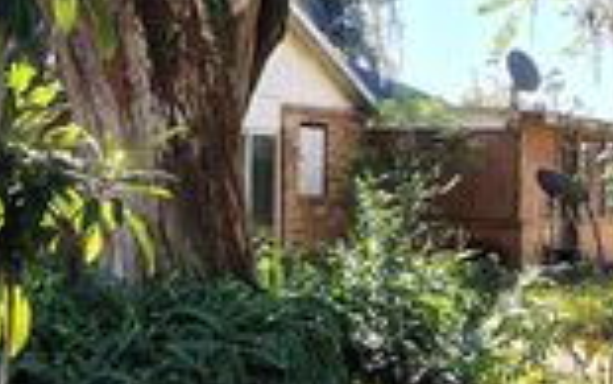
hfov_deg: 24.4
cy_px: 156
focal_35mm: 82
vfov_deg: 15.9
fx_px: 1370
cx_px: 44
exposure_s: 1/120
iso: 106
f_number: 1.8
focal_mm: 5.56
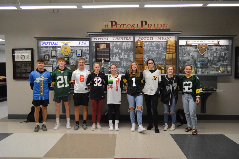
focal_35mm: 27
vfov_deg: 47.9
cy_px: 80
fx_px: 179
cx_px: 120
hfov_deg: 67.4
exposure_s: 1/320
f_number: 3.5
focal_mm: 18
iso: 3200
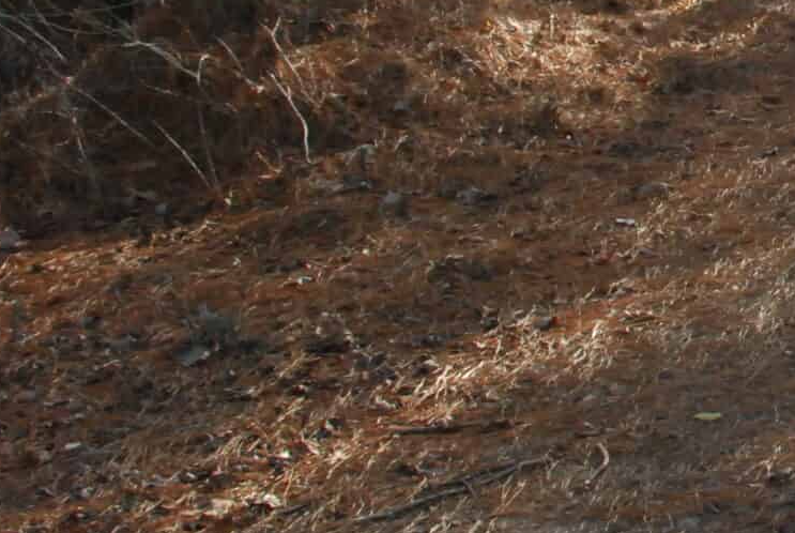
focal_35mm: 93
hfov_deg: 19.5
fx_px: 2057
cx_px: 1131
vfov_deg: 14.1
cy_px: -170
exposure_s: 1/200
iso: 800
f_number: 10
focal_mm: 18
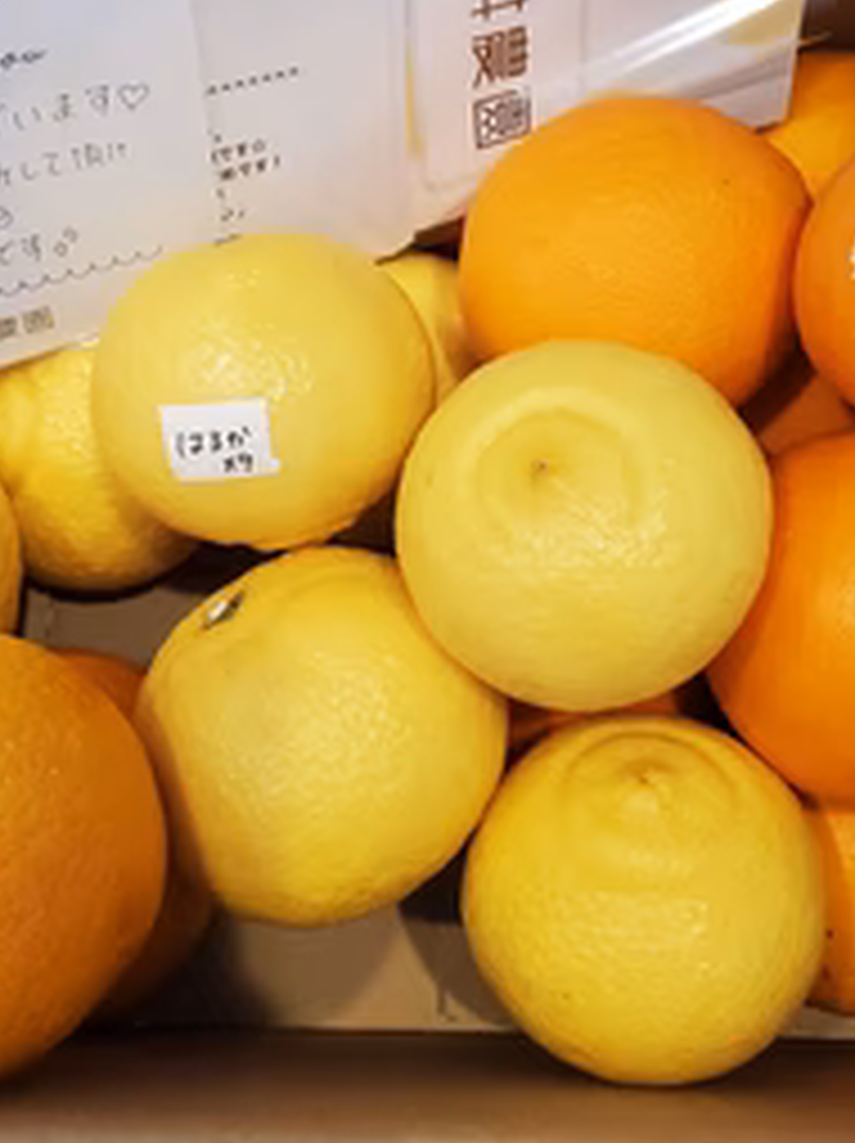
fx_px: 1353
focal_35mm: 41
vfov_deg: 45.4
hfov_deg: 35.0
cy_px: 423
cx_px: 360
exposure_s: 1/50
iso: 200
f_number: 2.4
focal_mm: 4.3
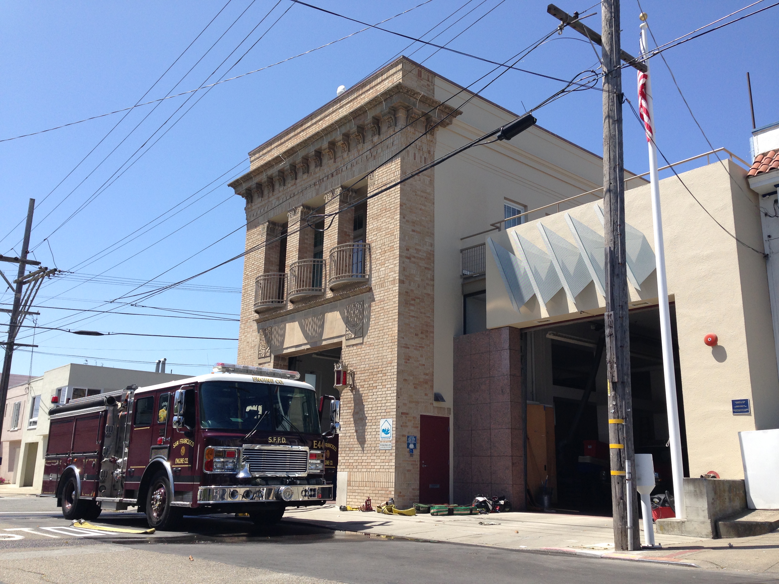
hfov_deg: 55.4
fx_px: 743
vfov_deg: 42.9
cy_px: 292
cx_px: 390
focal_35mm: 33
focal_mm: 4.12
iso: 50
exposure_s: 1/1153
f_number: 2.4
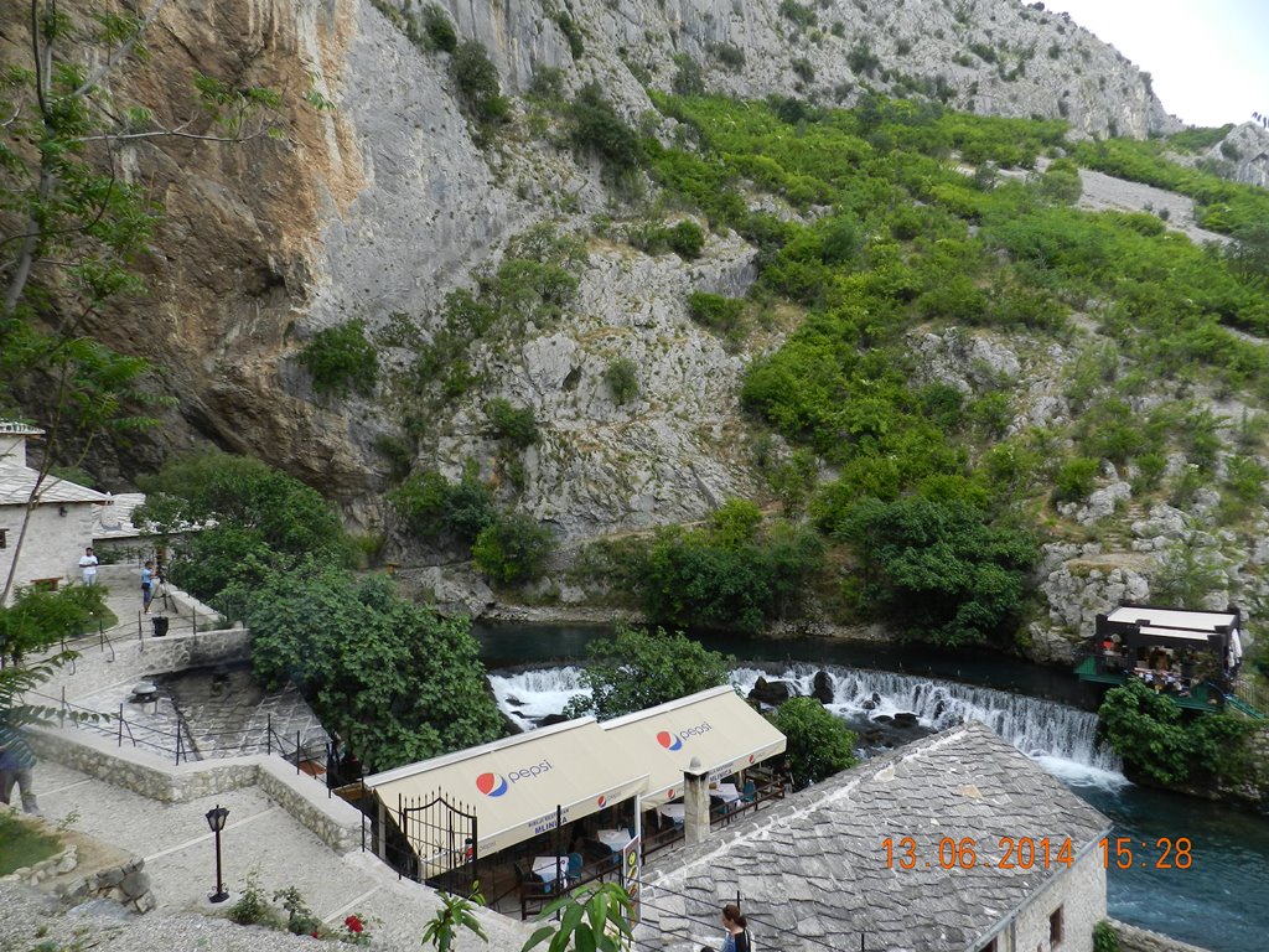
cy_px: 476
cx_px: 634
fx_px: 843
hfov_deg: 73.9
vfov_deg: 58.9
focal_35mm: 23
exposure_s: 1/200
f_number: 3.4
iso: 160
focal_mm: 4
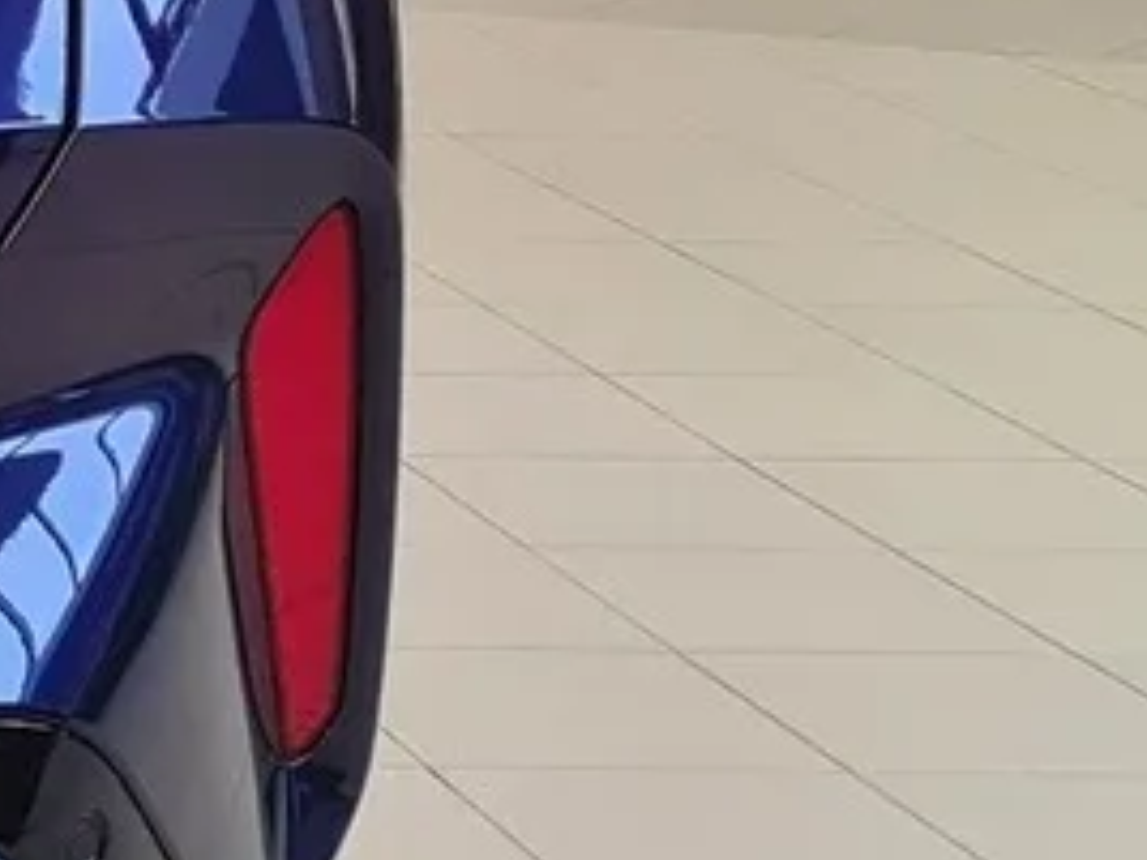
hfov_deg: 11.1
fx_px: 4937
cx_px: -1622
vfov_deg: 9.9
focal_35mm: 149
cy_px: 26
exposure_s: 1/100
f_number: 1.8
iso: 200
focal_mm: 7
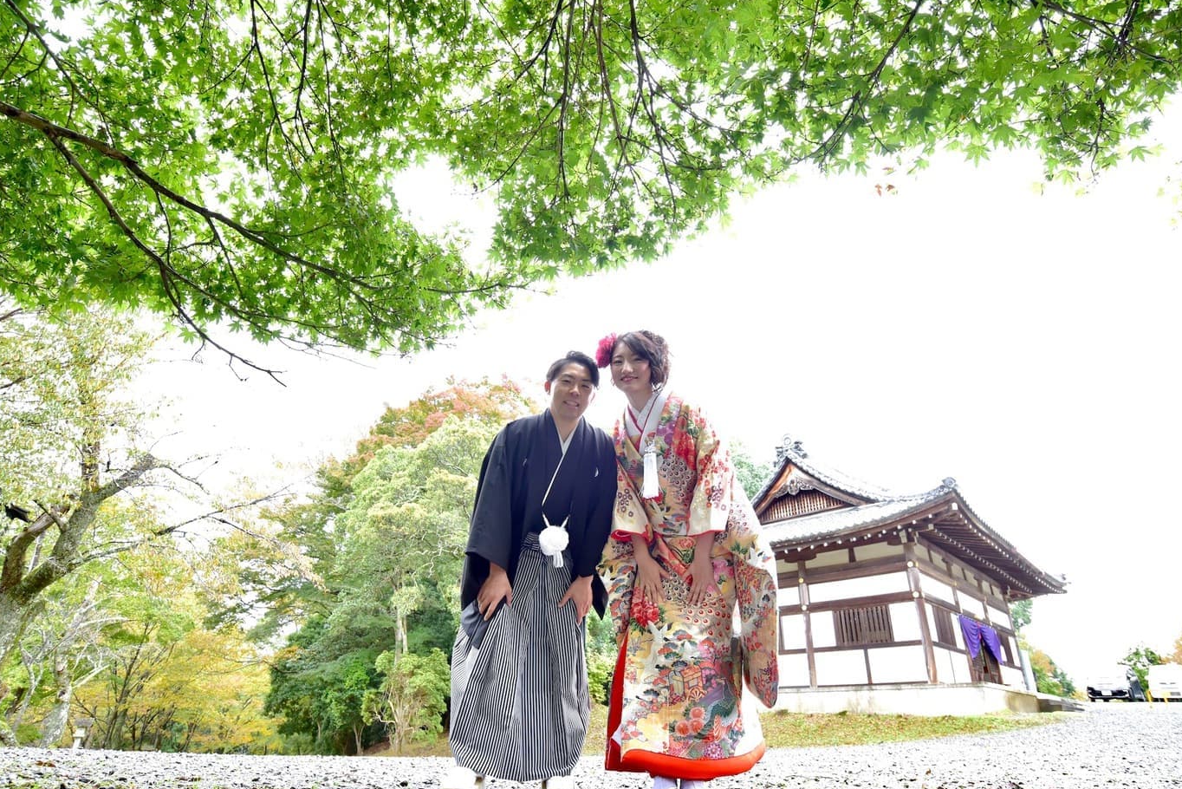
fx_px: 624
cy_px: 393
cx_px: 589
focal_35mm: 19
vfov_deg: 64.6
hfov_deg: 86.9
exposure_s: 1/100
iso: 2000
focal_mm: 18
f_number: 6.3
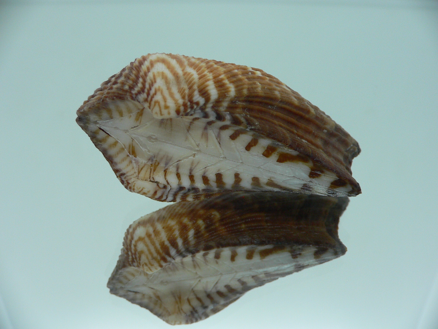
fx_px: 443
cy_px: 164
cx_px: 219
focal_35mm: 35
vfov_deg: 40.7
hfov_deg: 52.6
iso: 100
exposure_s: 1/60
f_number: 2.8
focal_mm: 4.6
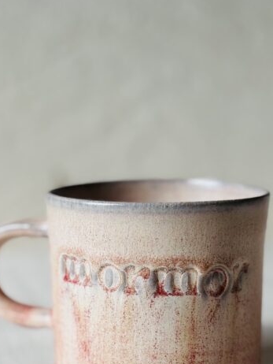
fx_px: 946
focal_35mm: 90
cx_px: 113
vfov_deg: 21.5
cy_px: 285
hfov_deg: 16.4
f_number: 1.6
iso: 32
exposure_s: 1/654
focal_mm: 5.96
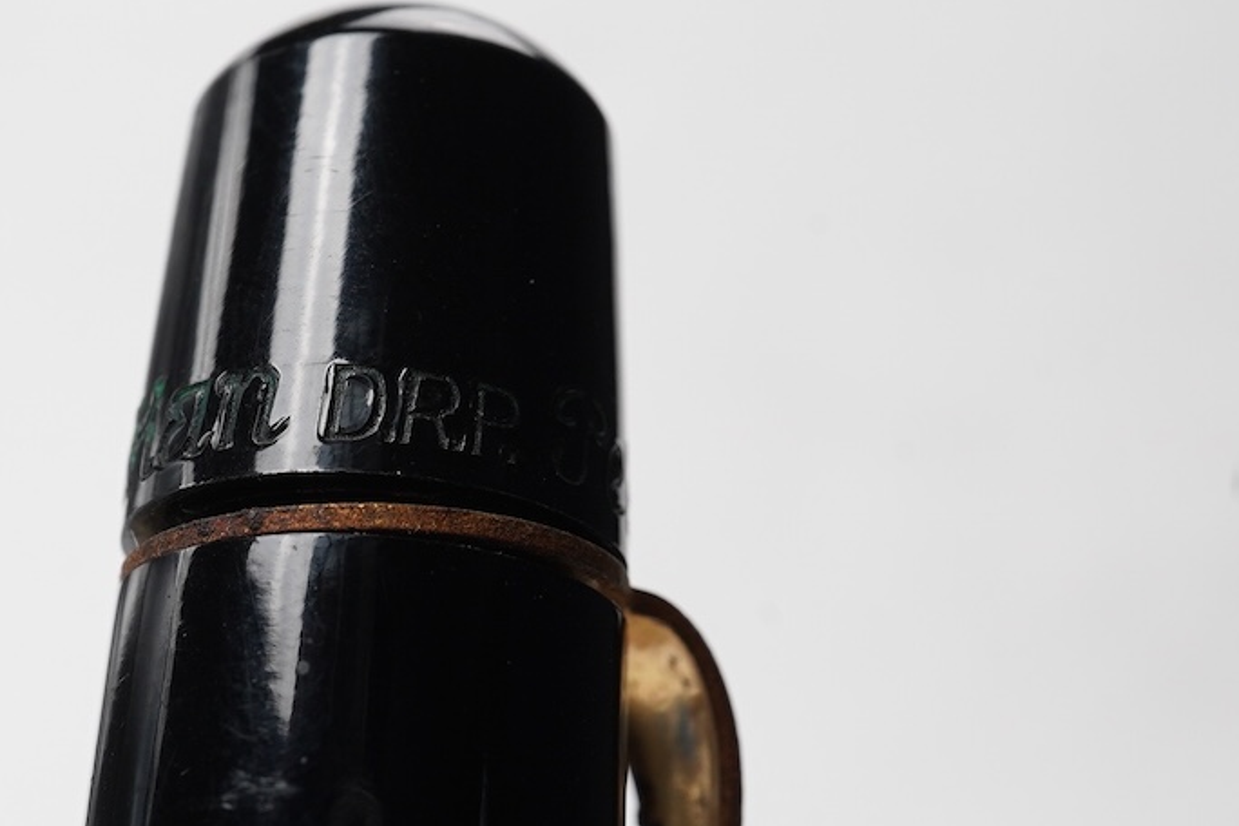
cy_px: 467
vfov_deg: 18.4
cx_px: 512
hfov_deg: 27.3
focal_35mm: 74
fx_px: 2547
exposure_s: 1/100
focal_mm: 30
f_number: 20
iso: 400
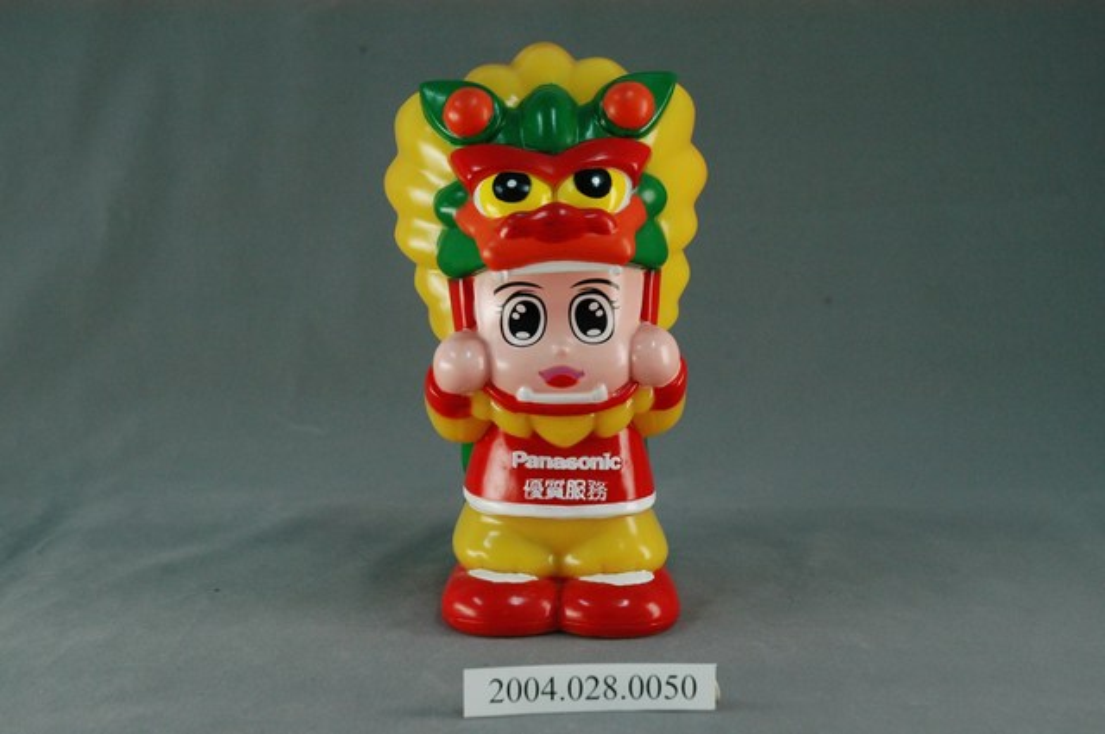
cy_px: 367
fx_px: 2115
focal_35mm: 69
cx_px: 552
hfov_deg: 29.3
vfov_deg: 19.7
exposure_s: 1/40
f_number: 7.1
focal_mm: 46
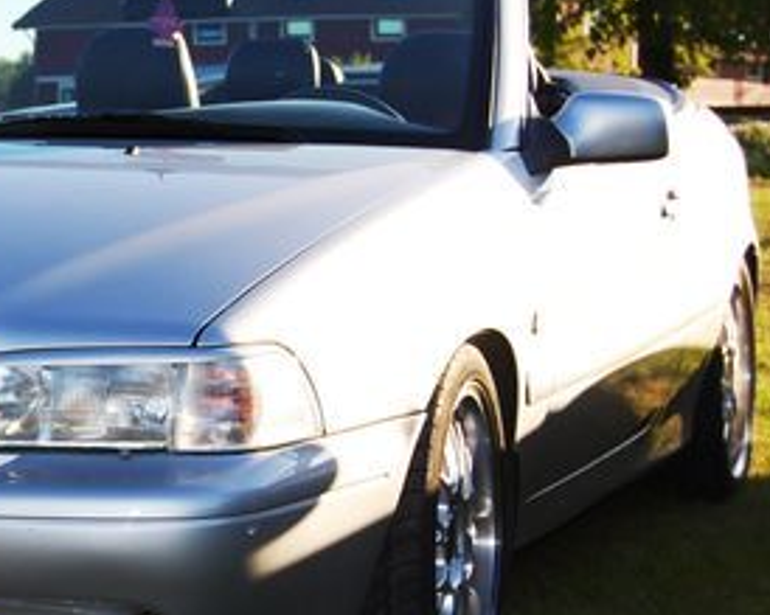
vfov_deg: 12.3
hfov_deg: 15.1
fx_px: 2848
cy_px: 340
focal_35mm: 125
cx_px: 6
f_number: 5.6
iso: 250
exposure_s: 1/500
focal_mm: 38
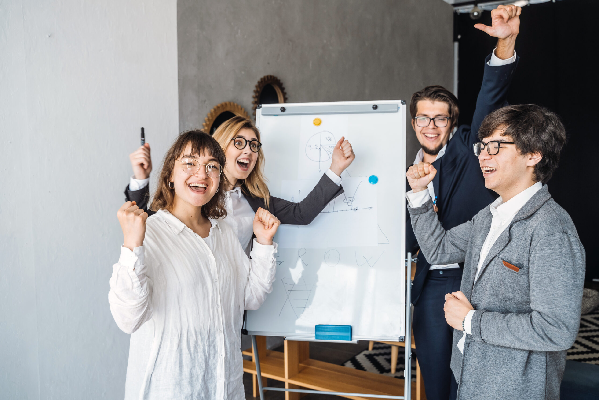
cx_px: 300
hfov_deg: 53.1
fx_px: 599
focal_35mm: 36
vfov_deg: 36.9
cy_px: 200
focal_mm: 36
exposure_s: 1/100
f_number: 4
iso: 250
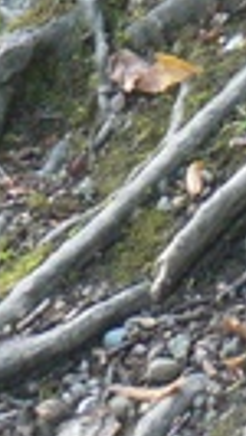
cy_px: -20
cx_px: -112
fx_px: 5926
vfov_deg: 4.2
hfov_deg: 2.4
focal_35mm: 512
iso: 200
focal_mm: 16.6
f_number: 3.2
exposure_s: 1/13
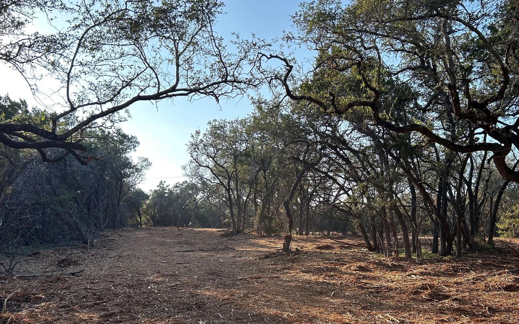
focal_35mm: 35
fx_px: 495
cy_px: 217
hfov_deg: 55.1
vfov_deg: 35.9
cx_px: 300
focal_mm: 5.7
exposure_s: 1/1252
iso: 50
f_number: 1.5
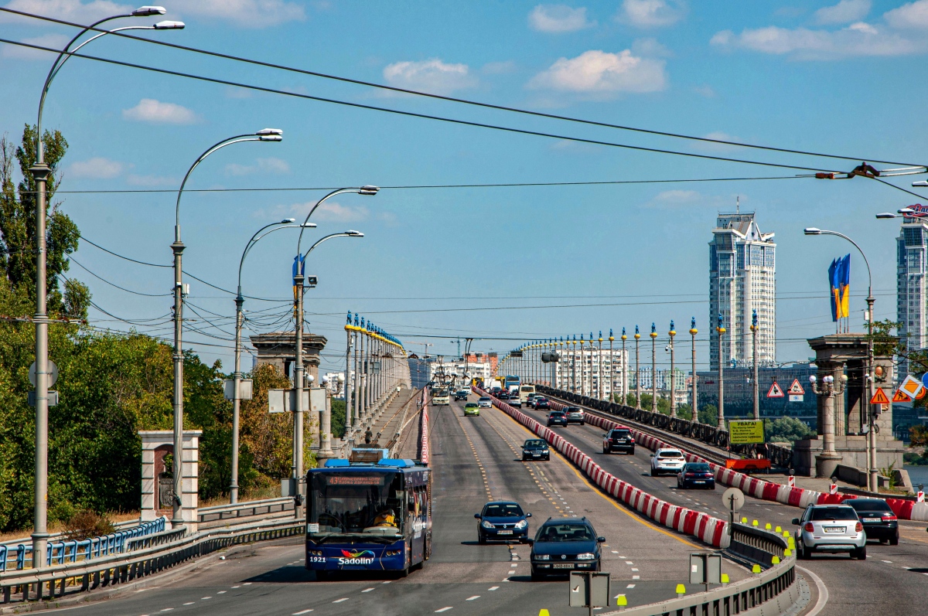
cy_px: 308
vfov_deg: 8.7
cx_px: 464
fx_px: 4055
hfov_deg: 13.1
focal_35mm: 158
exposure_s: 1/125
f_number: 18
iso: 200
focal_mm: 105
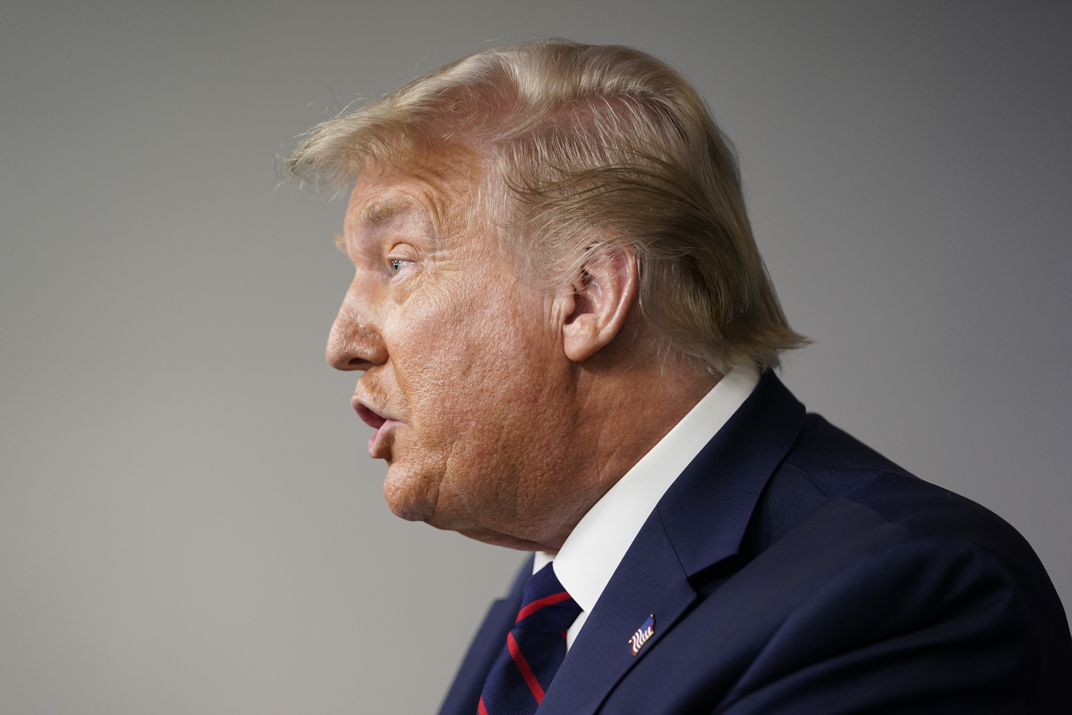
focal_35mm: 162
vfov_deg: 8.5
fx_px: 4824
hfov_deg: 12.7
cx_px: 536
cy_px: 358
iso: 2000
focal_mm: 162
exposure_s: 1/800
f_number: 2.8
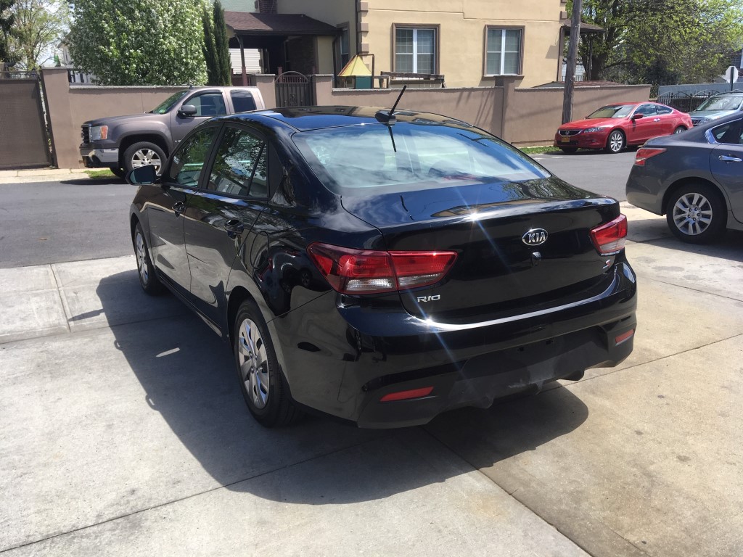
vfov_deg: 48.2
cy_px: 278
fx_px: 622
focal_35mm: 29
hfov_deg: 61.7
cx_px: 372
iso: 25
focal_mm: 4.15
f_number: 2.2
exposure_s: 1/836
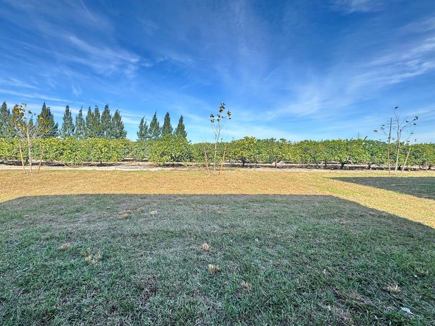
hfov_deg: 98.0
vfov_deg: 81.7
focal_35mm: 15
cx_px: 202
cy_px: 160
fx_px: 188
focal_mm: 2.22
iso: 40
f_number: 2.2
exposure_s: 1/418
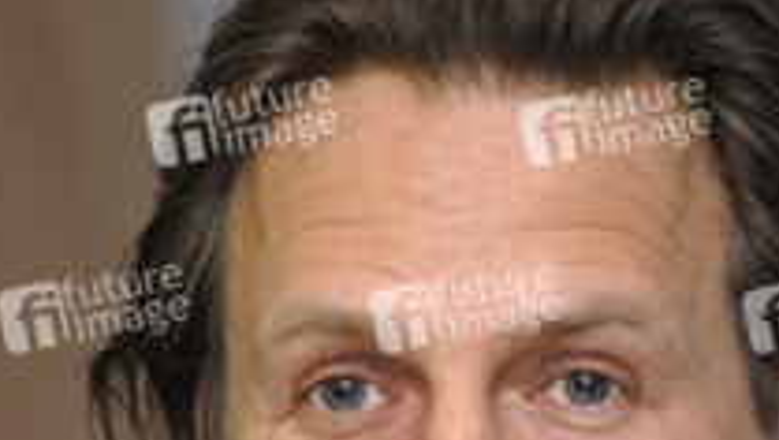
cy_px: 403
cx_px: 511
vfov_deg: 1.2
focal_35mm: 1010
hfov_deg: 2.1
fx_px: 20881
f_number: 5.6
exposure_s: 1/100
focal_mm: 300
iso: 500
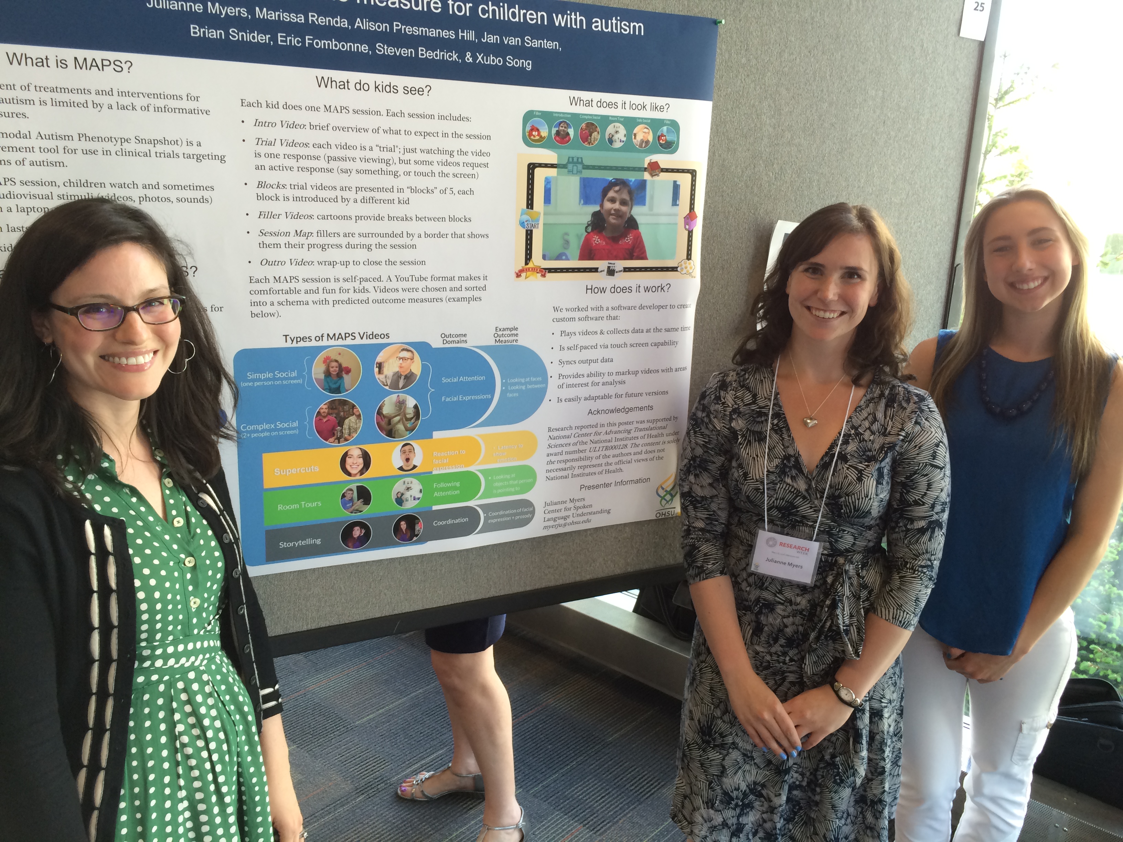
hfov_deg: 61.7
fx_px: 941
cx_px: 562
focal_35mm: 29
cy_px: 421
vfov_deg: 48.2
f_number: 2.2
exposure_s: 1/30
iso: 40
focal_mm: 4.15
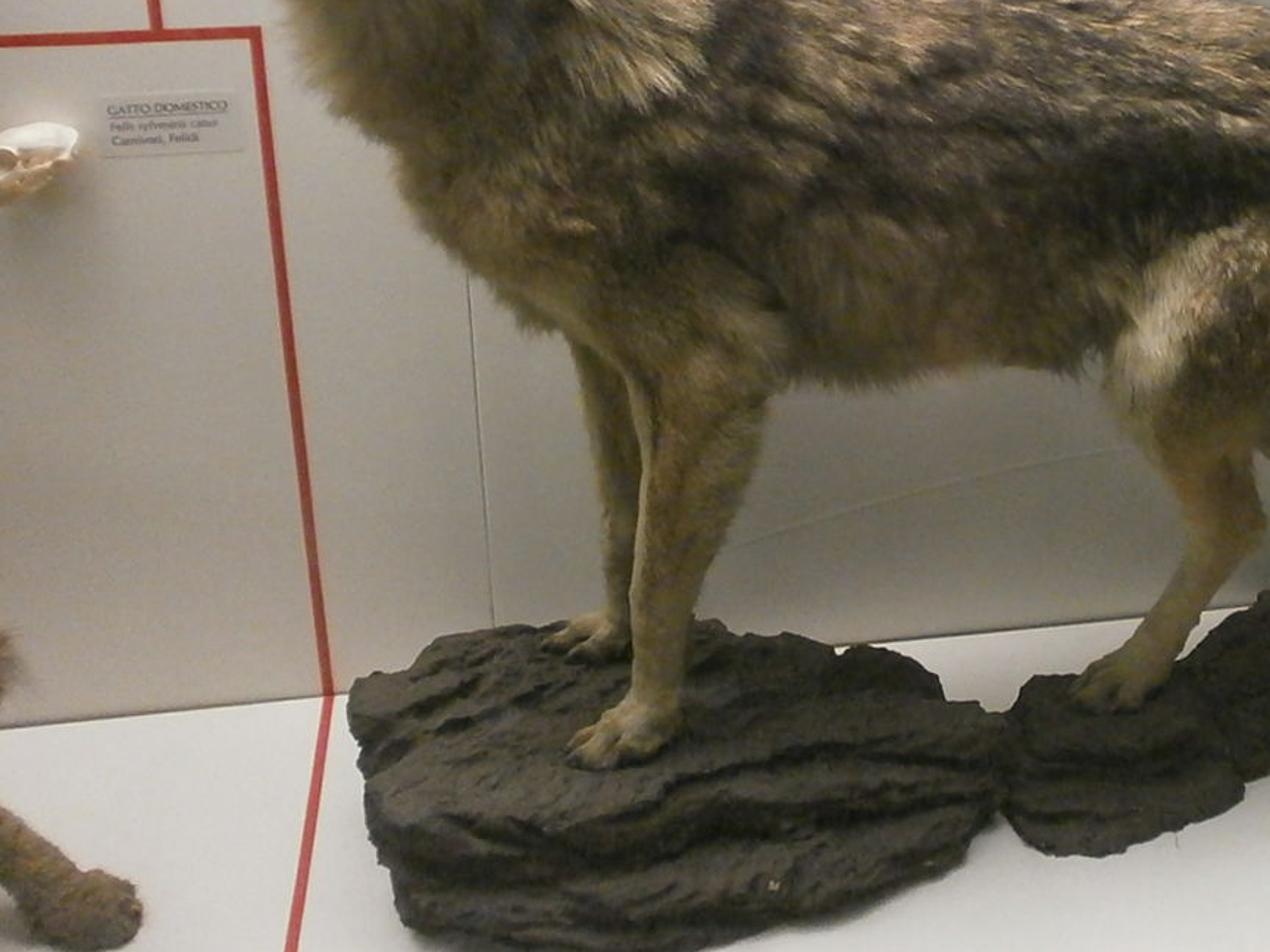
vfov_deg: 28.6
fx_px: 1834
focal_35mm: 50
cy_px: 228
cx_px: 917
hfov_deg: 37.5
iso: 400
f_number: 2.9
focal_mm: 4.8
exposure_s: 1/25
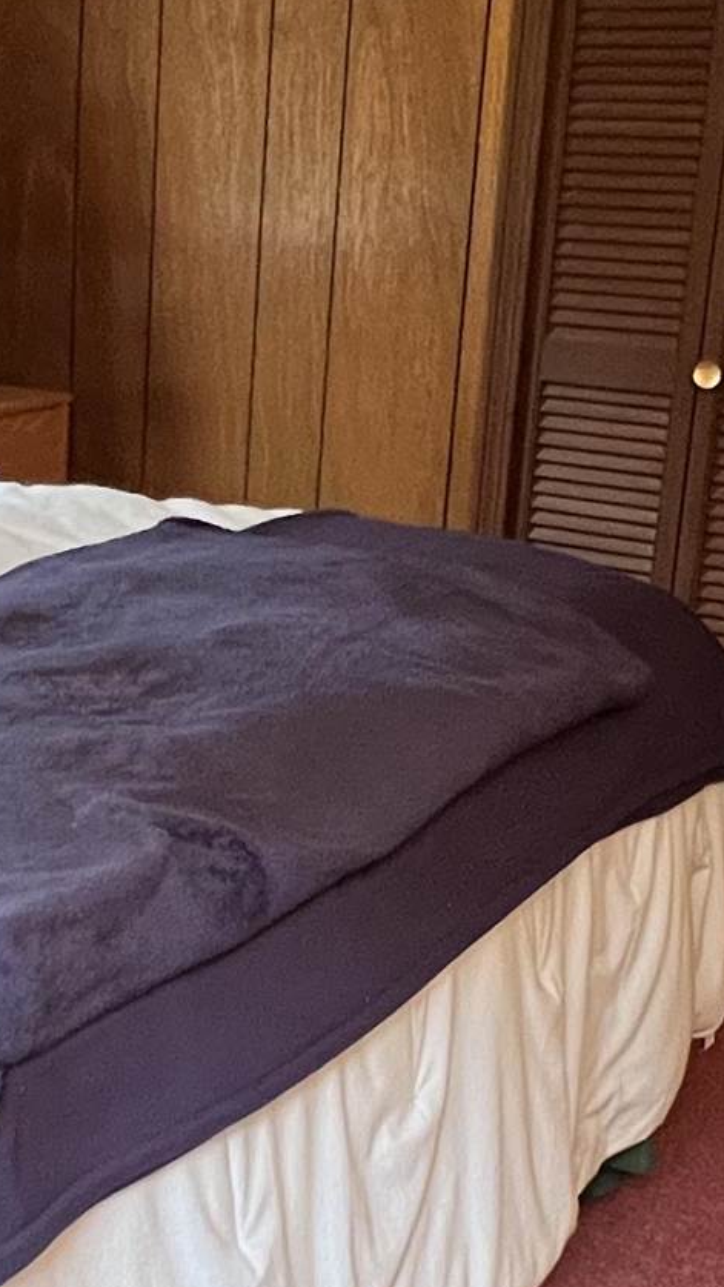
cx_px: 126
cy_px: 720
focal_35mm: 52
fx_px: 1774
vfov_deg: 39.8
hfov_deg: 22.7
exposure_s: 1/60
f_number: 1.8
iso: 640
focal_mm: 1.57
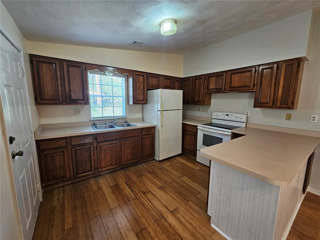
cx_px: 160
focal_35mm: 13
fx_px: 120
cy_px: 120
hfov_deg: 106.2
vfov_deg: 89.9
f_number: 2.2
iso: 200
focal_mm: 2.2
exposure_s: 1/60
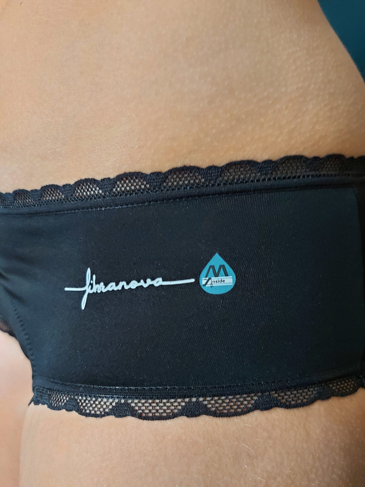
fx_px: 337
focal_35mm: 24
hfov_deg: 56.8
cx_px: 182
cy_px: 244
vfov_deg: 71.6
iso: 500
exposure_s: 1/20
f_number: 1.8
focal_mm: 5.23
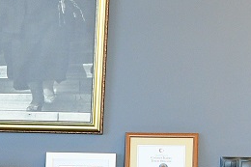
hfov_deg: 10.4
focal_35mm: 184
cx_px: -223
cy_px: 273
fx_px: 1285
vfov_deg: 7.3
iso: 1250
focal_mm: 25
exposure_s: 1/25
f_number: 6.3
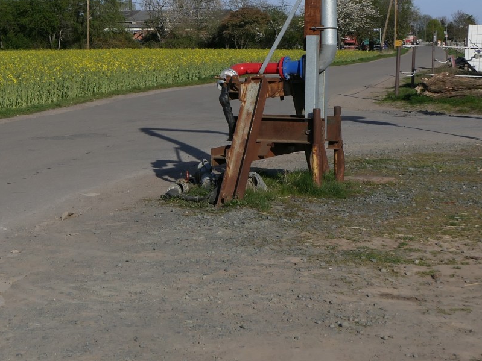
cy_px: 54
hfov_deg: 20.2
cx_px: 151
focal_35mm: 97
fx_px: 1350
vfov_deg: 15.1
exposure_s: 1/500
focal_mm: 15.5
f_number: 7.1
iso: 125
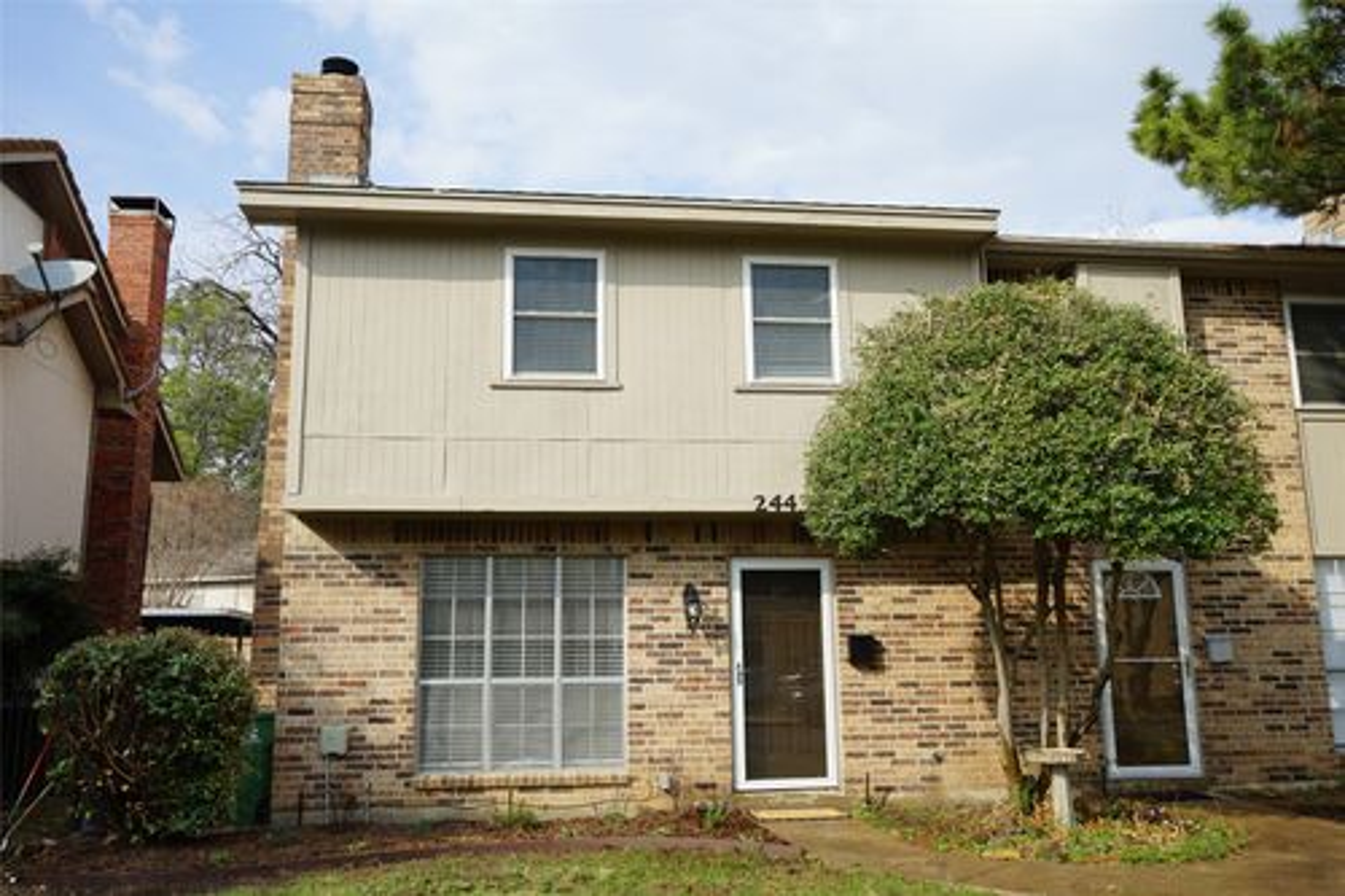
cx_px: 672
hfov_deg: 63.7
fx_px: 1083
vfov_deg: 44.9
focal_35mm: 29
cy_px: 448
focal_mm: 29
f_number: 11
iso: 100
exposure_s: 1/125
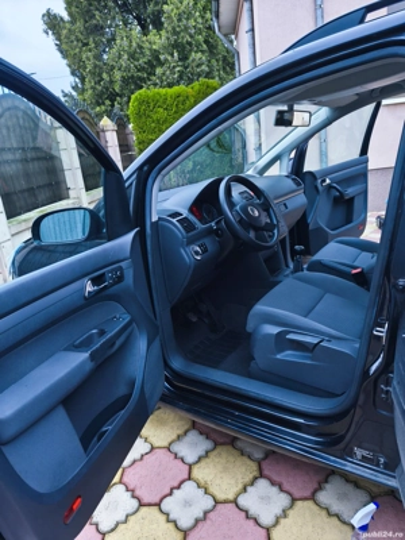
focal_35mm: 23
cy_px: 270
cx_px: 202
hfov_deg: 58.9
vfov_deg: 73.9
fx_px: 359
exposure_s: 1/30
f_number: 1.65
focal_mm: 6.18
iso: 1250
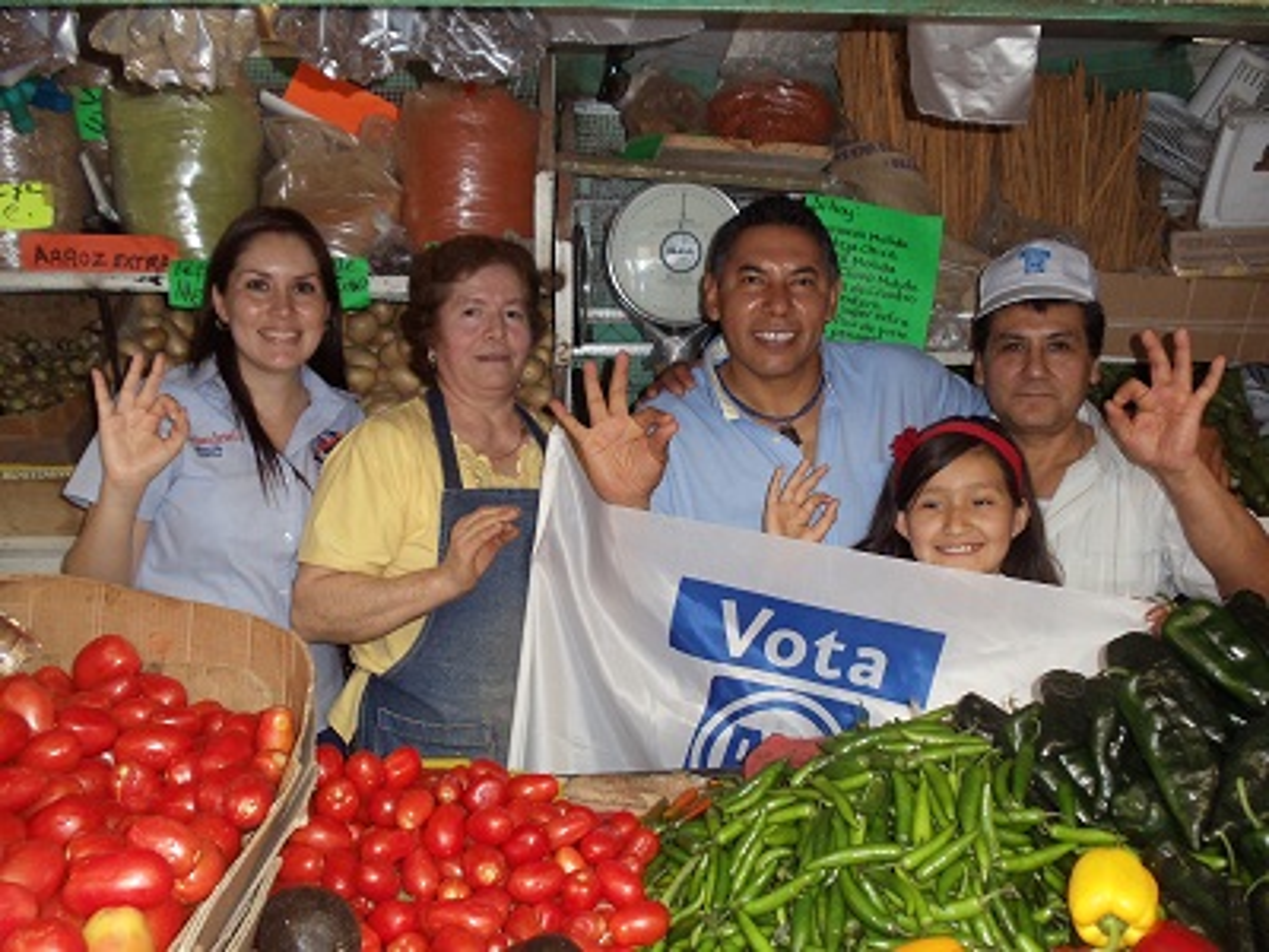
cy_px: 476
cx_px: 634
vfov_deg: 32.9
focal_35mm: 44
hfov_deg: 42.9
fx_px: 1613
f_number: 3.5
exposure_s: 1/30
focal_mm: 6
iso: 100
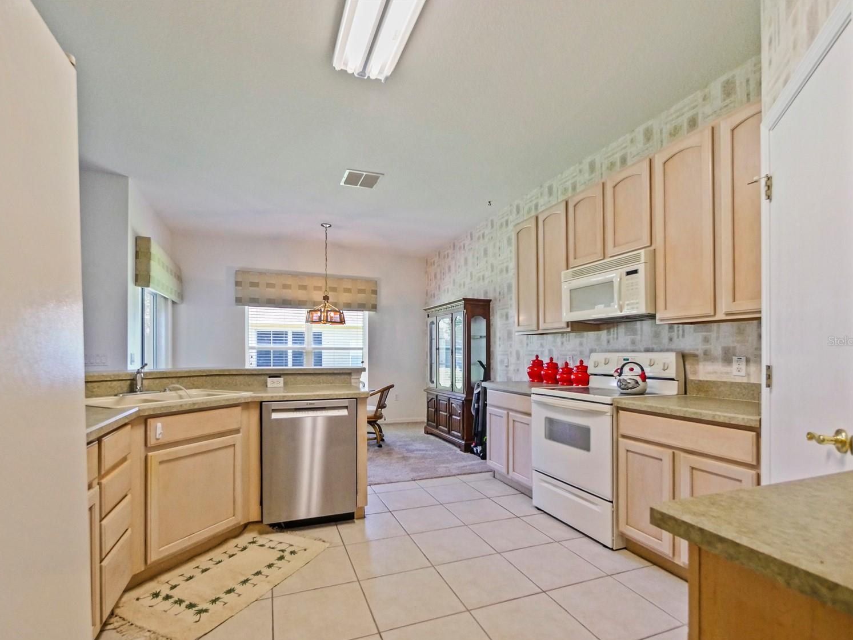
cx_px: 425
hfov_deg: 98.2
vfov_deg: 81.7
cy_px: 341
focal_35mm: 15
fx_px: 370
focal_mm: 7
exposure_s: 1/60
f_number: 4
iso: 2500
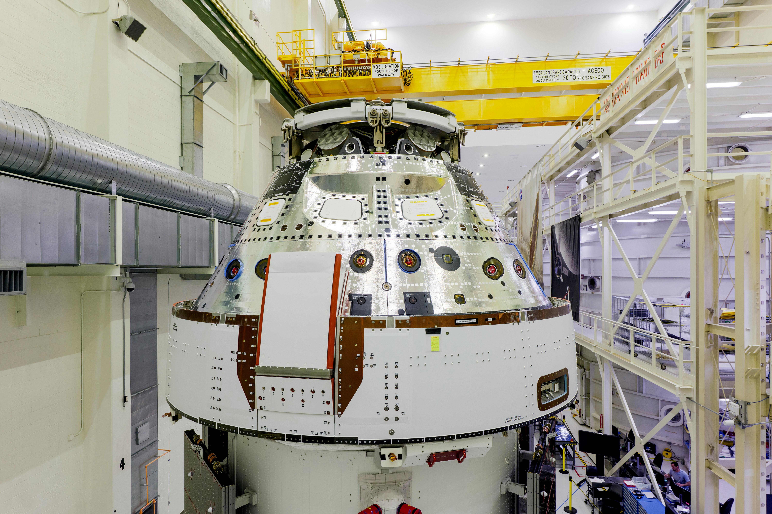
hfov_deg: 84.0
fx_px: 429
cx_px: 386
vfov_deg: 61.9
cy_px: 257
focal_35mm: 20
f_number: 5.6
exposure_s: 1/60
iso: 800
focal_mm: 20
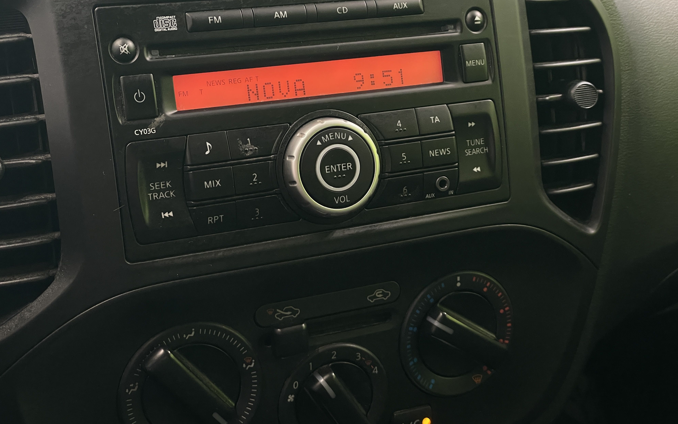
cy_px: 207
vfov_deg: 23.1
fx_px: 1035
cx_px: 338
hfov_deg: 36.3
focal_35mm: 56
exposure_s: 1/50
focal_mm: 6
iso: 250
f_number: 2
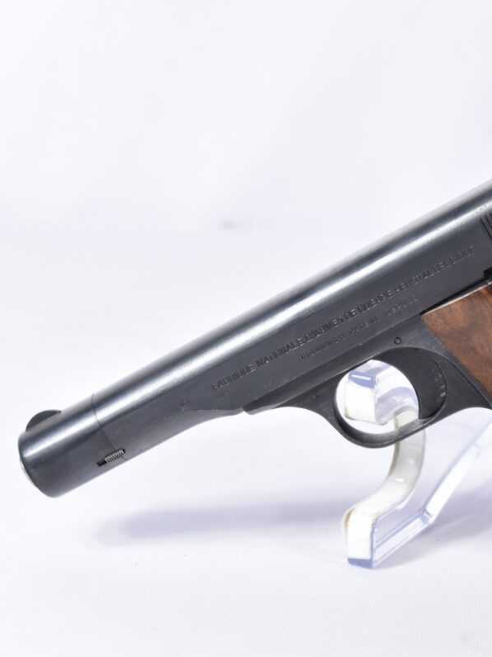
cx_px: 442
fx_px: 2270
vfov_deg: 16.5
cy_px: 330
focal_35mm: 120
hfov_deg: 12.3
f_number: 5.6
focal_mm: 55
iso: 640
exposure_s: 1/30
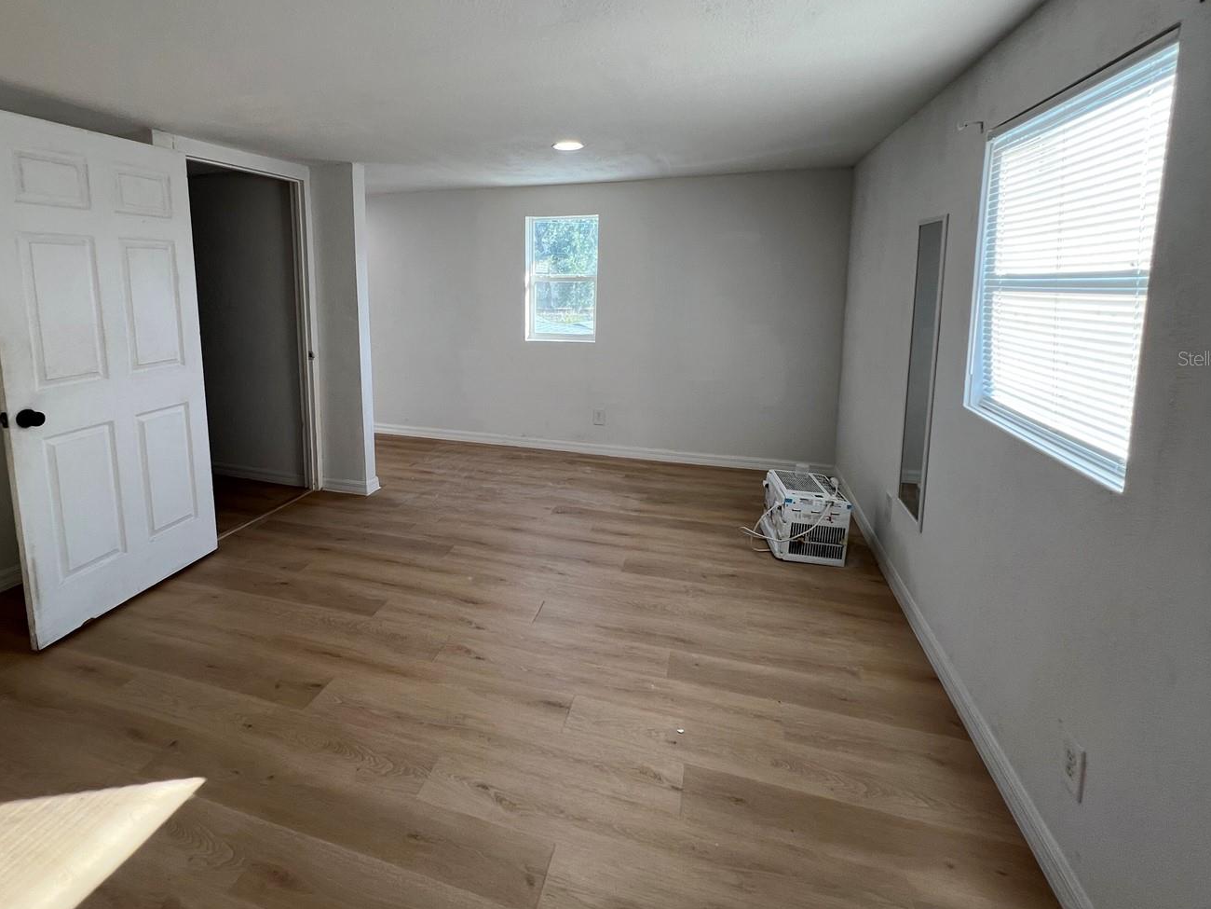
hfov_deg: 93.9
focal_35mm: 16
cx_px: 521
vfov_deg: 77.1
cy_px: 358
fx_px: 560
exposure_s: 1/120
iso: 50
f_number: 1.8
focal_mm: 1.57
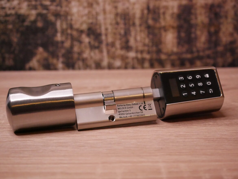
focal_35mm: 60
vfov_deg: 24.4
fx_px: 413
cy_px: 90
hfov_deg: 32.2
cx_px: 119
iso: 5000
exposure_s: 1/1000
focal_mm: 30
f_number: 4
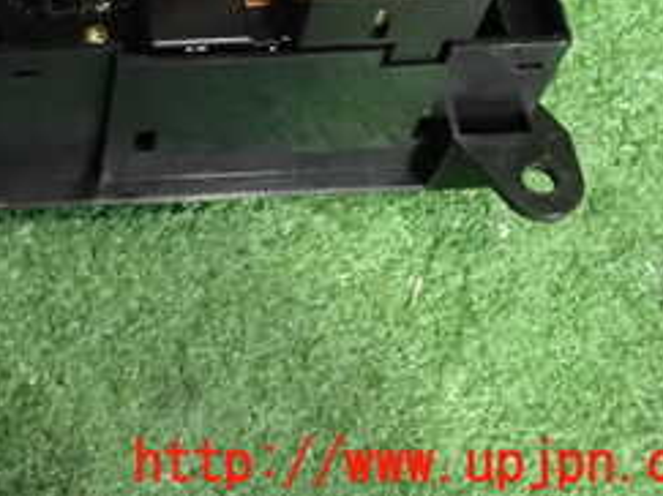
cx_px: -68
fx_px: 1704
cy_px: -114
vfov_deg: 15.9
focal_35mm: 89
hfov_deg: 20.9
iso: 1600
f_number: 2.5
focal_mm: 6.37
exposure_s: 1/50
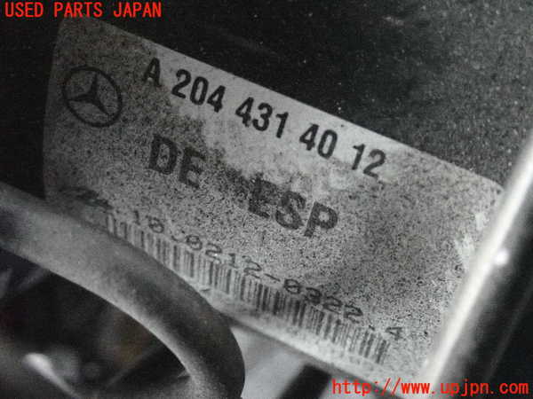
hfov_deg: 27.4
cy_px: 200
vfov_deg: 20.7
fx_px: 1093
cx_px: 266
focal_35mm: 71
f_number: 3.9
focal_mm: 12.73
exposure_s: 1/125
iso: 10000
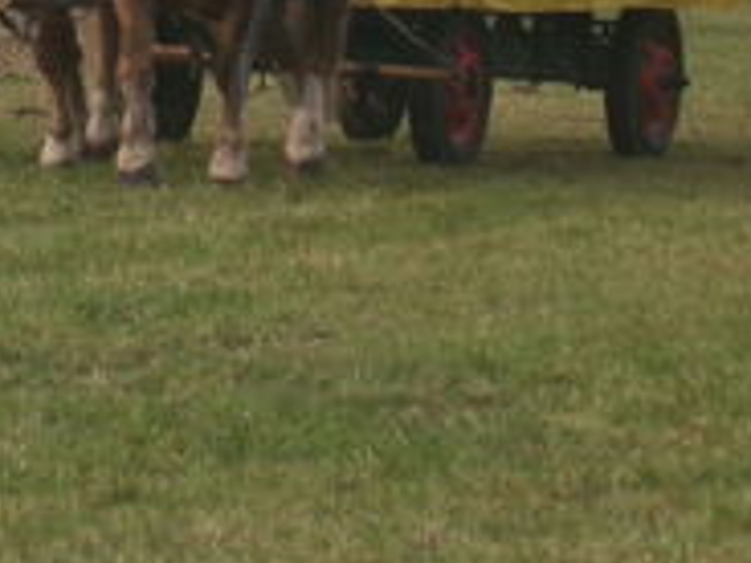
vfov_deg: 4.3
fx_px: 7441
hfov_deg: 5.7
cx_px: -386
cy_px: -63
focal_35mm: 343
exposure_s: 1/240
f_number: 5.2
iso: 100
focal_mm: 17.5
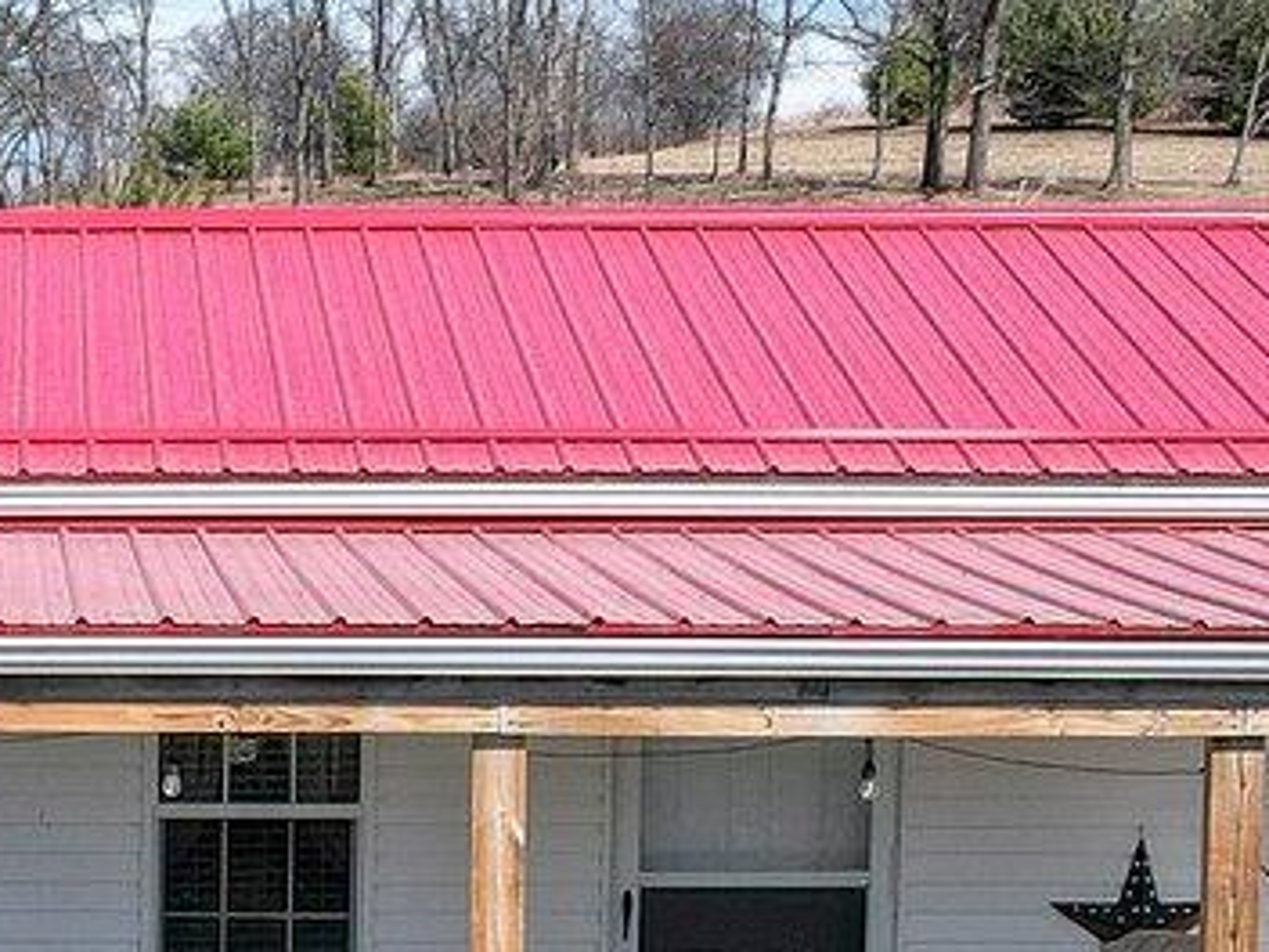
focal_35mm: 123
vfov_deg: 11.8
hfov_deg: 15.7
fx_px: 4509
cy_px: 1192
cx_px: 4
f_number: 2.8
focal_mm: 8.38
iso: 150
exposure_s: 1/3000
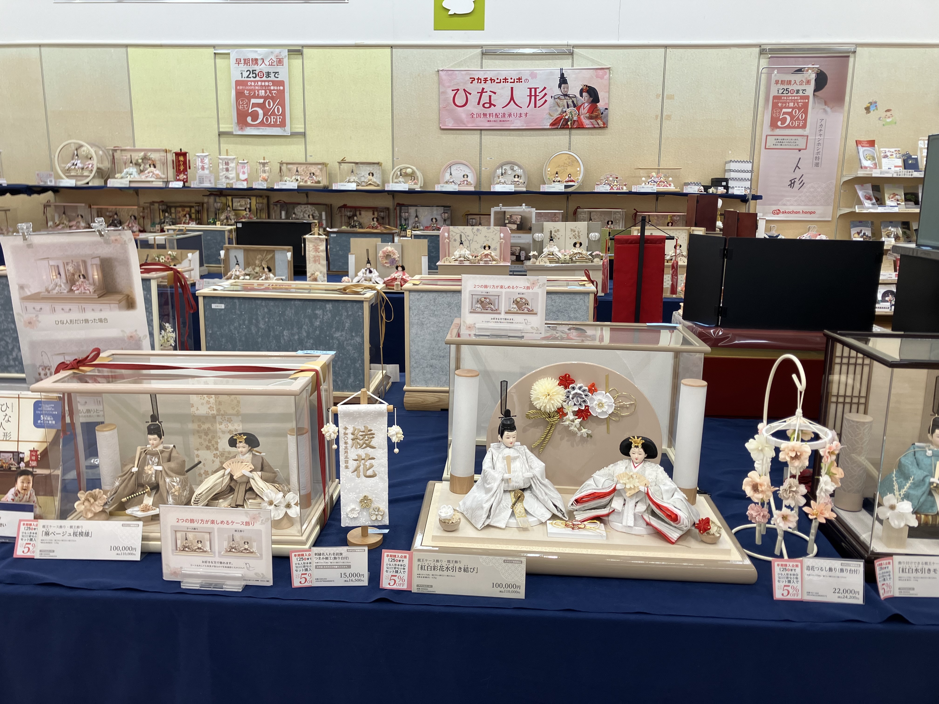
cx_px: 470
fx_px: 760
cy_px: 352
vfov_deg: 49.7
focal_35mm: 28
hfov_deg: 63.4
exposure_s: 1/120
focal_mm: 3.99
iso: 50
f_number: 1.8
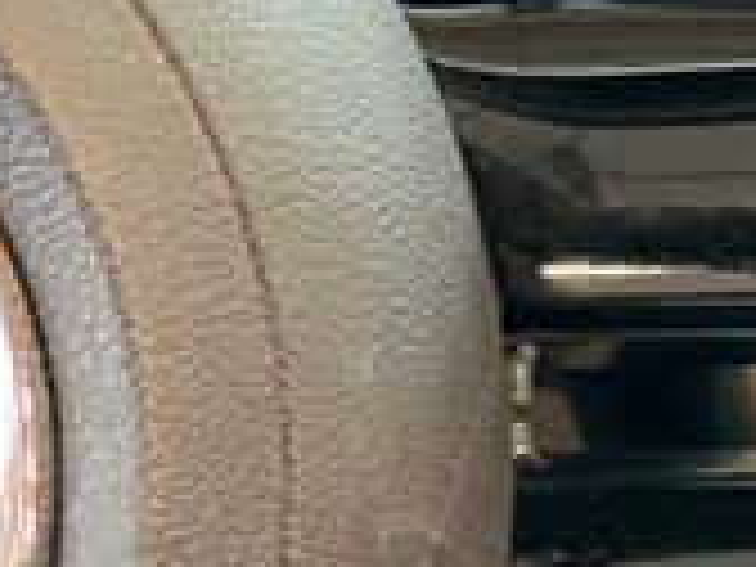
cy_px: 603
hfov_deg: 6.7
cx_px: 770
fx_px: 6421
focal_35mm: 294
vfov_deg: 5.0
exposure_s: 1/15
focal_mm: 9
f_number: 2.8
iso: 500
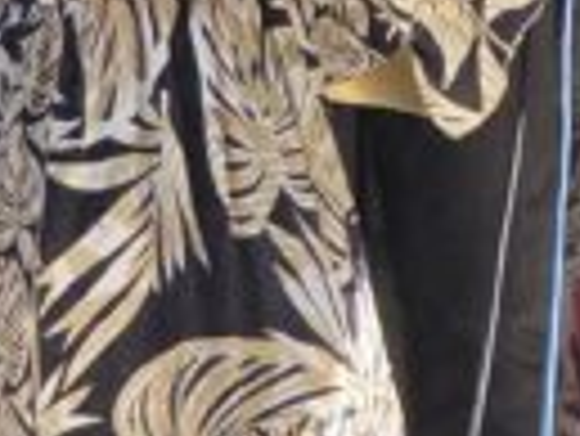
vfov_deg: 3.6
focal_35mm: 411
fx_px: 6893
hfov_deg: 4.8
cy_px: -746
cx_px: 746
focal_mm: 7
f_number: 2.4
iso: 25
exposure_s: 1/129
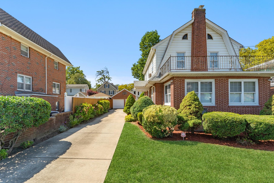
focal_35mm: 16
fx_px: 122
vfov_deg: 73.6
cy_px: 99
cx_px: 136
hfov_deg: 96.7
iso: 100
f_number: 11
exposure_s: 1/125
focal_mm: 14
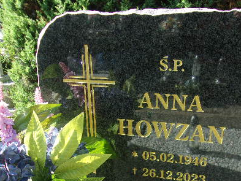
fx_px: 306
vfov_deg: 32.2
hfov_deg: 42.9
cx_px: 136
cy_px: 137
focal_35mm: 44
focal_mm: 4.9
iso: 80
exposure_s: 1/210
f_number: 3
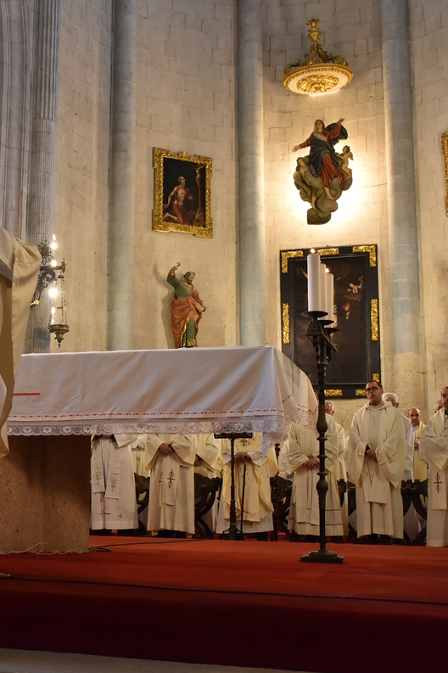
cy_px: 337
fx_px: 934
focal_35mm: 50
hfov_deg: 26.5
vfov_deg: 39.6
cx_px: 87
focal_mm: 22
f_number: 3.5
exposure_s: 1/60
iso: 1000
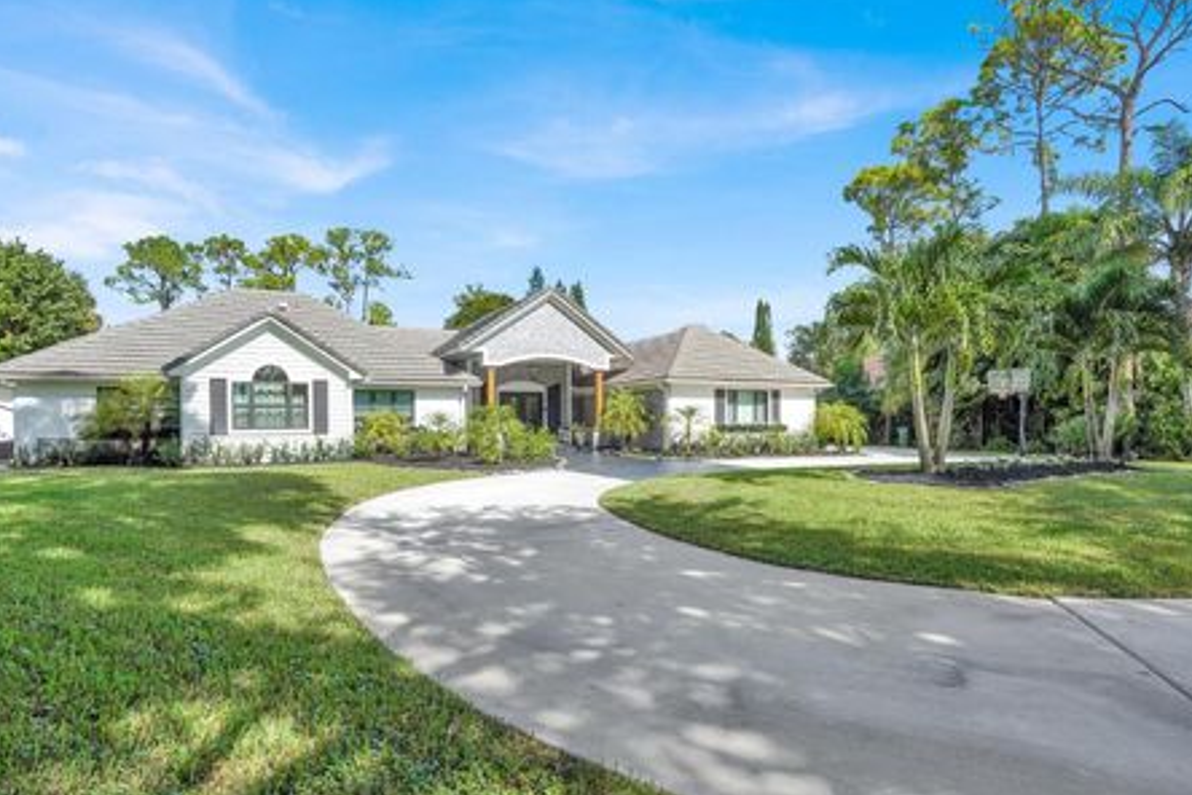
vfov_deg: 67.3
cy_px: 431
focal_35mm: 18
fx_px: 596
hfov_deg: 90.0
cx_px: 596
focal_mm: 16
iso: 800
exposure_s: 1/1000
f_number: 8
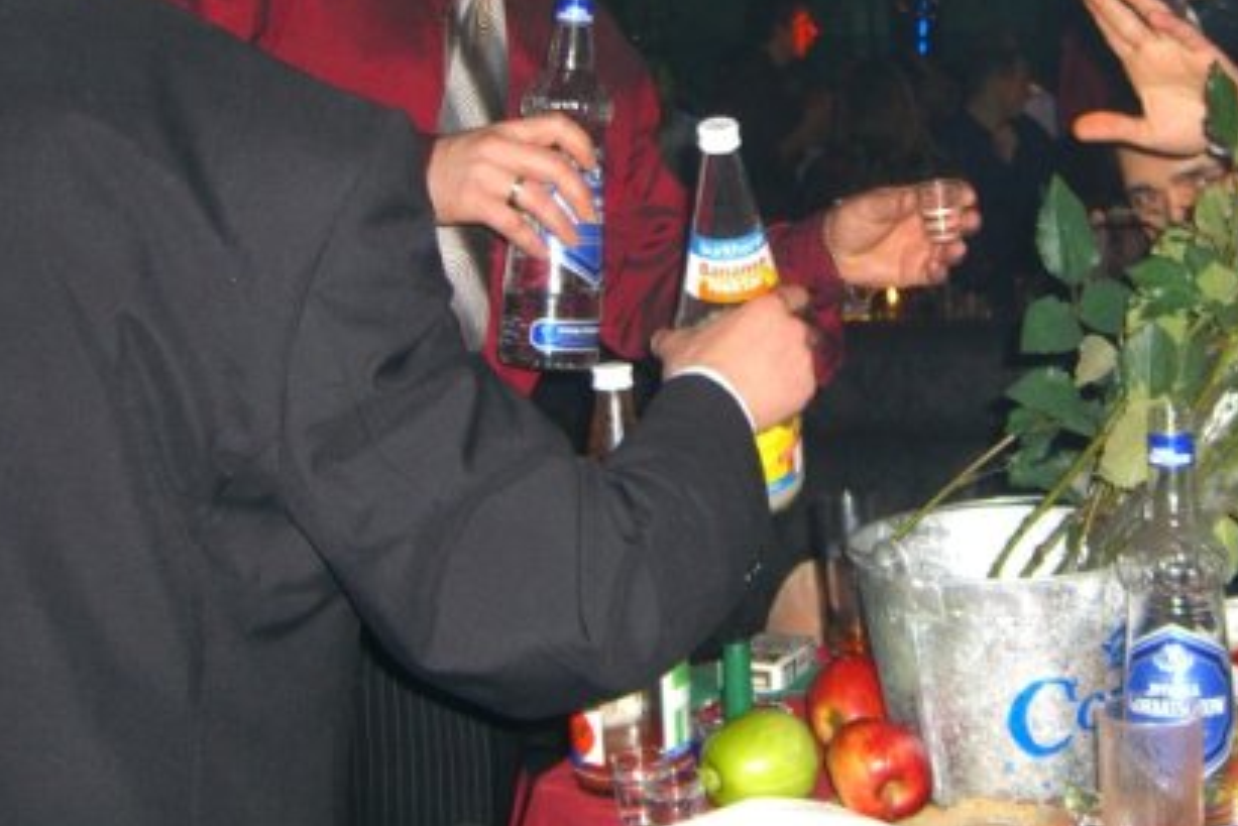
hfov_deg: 34.0
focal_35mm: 58
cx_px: 878
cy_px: 209
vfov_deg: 23.2
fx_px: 1995
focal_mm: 7.9
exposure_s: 1/60
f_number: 2.8
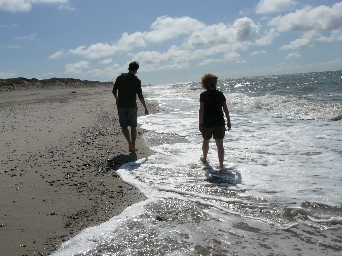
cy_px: 128
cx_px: 171
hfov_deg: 51.4
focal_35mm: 36
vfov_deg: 39.7
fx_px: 356
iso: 100
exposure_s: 1/800
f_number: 8
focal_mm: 6
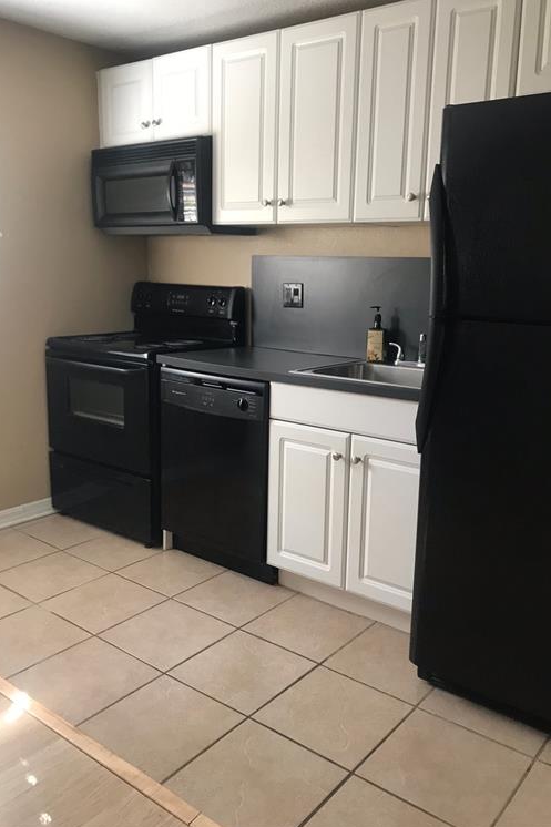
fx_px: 689
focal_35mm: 30
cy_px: 407
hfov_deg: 43.6
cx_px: 294
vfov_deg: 61.9
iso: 40
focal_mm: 3.99
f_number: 1.8
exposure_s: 1/24
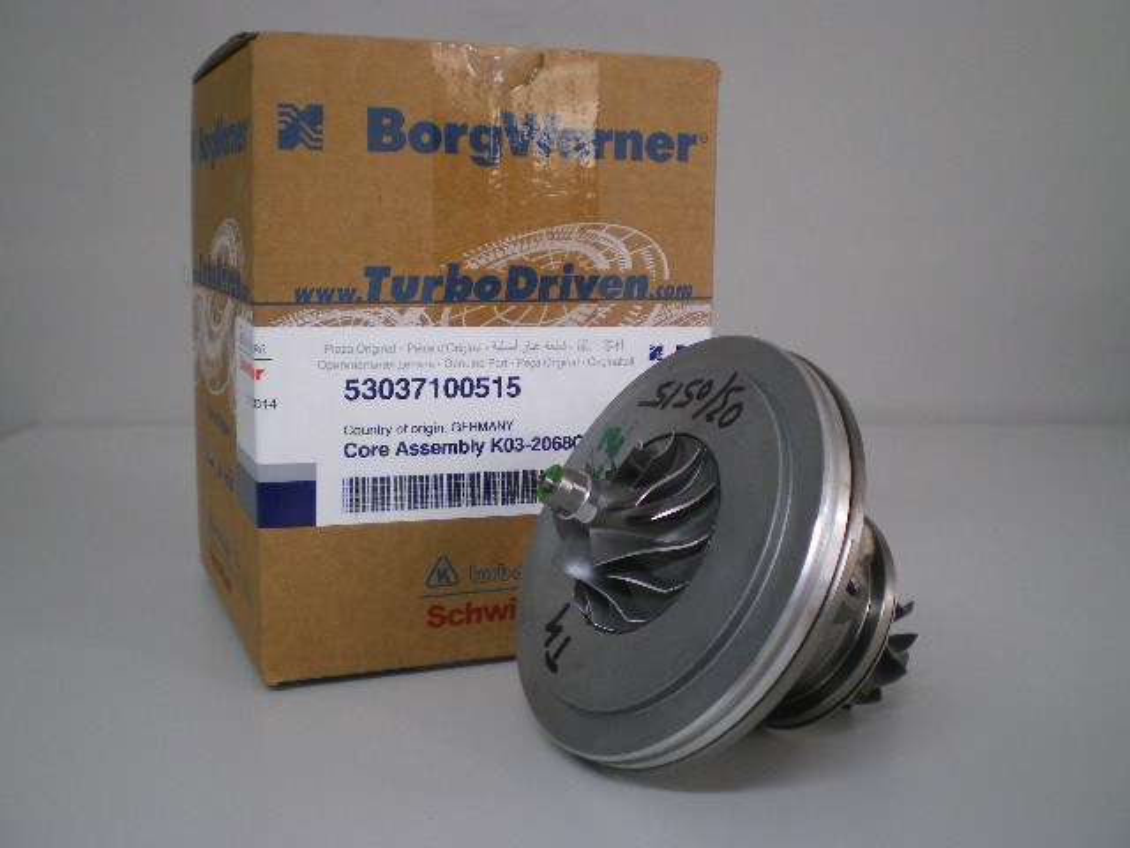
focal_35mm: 38
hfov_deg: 49.0
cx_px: 565
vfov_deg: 37.7
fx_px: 1240
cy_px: 424
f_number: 3.1
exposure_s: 1/30
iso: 125
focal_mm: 6.3
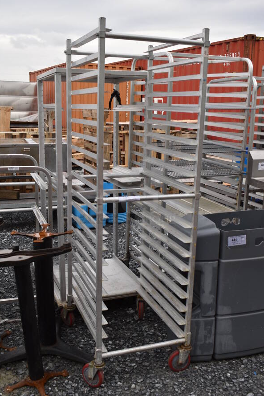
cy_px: 201
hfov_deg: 36.0
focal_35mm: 37
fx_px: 407
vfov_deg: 51.9
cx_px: 130
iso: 200
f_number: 8
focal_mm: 24
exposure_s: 1/250
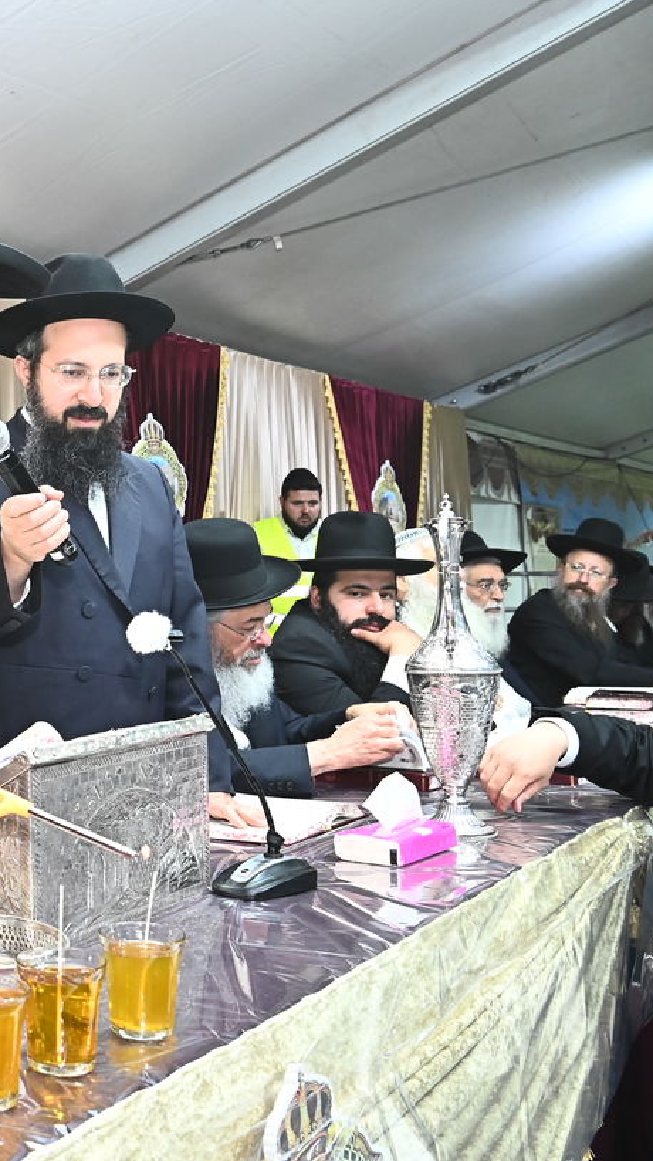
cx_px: -243
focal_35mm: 43
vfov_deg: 47.4
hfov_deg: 23.7
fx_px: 1324
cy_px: 563
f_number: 7.1
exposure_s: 1/160
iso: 2500
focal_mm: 24
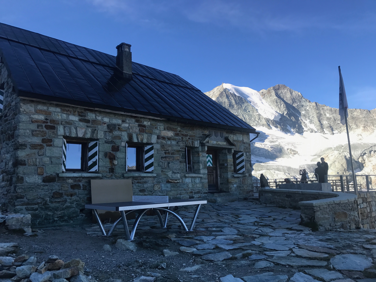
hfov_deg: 63.4
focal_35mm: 28
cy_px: 141
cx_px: 188
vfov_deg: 49.7
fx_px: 304
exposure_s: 1/805
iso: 20
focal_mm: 3.99
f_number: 1.8
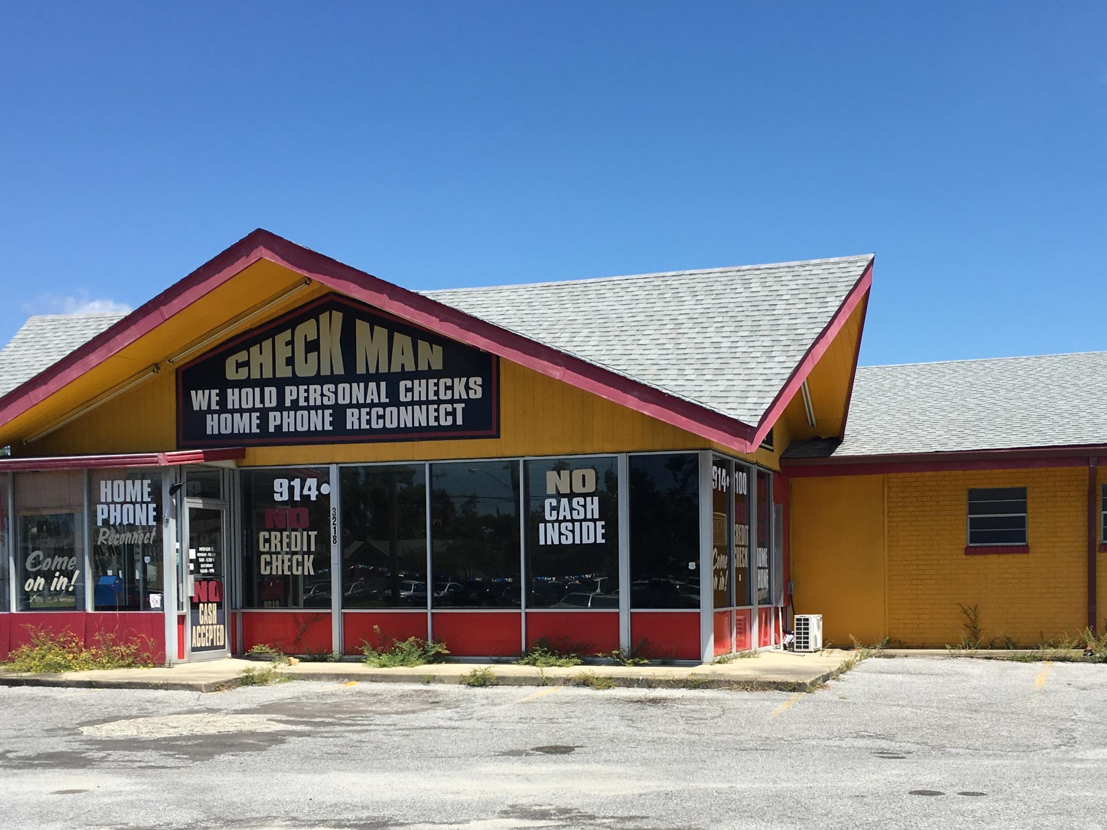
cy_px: 606
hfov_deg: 43.7
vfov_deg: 33.0
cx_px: 631
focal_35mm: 43
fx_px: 1375
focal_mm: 4.15
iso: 25
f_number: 2.2
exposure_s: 1/1789
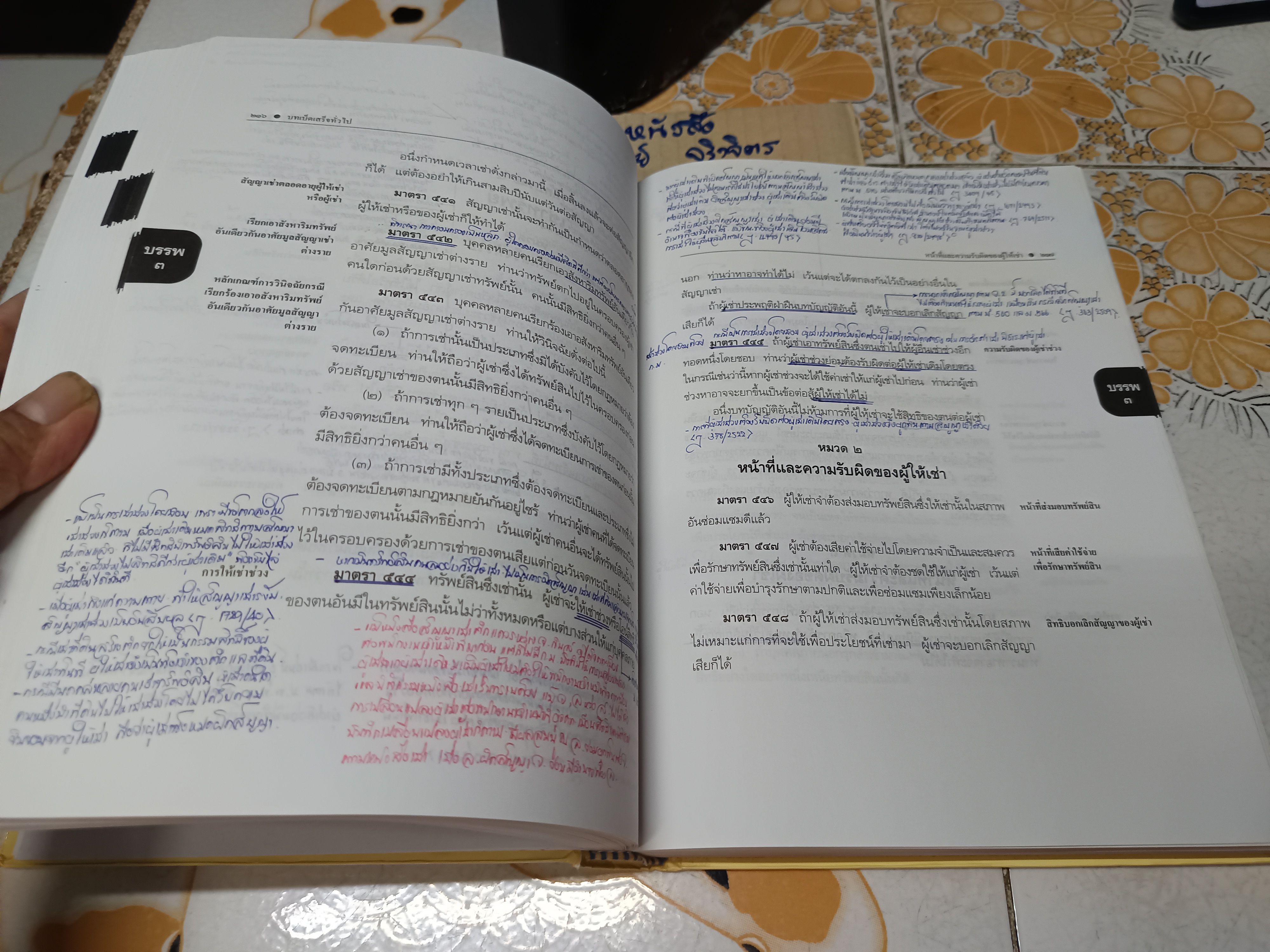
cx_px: 635
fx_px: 881
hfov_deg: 71.6
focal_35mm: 24
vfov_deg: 56.8
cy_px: 476
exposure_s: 1/50
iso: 919
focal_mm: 5.31
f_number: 1.7
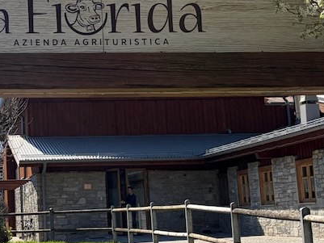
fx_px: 777
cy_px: 103
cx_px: -27
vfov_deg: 17.8
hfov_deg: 22.3
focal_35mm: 83
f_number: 1.6
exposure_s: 1/3623
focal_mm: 5.96
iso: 50
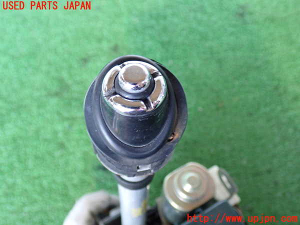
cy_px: 112
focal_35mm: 38
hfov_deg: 49.0
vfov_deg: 37.7
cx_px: 150
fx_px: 329
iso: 500
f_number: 2.7
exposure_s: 1/40
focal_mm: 6.83
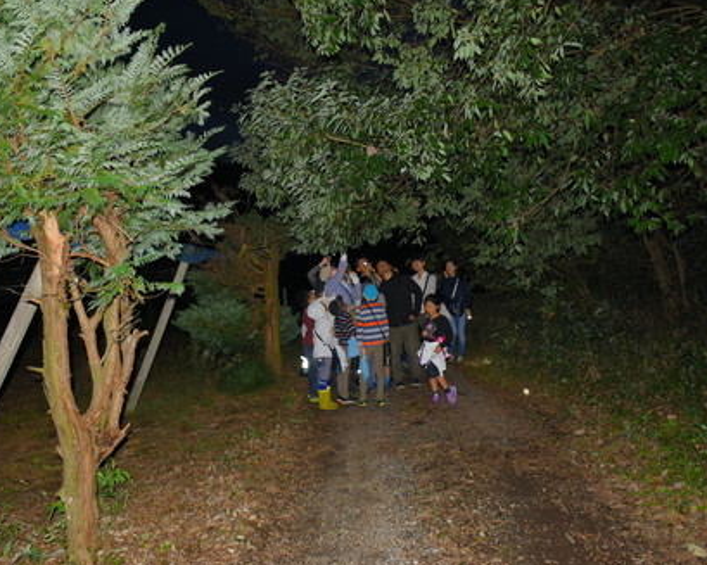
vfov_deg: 47.1
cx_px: 353
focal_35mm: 31
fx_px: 649
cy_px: 282
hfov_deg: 57.2
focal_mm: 18
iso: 640
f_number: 3.5
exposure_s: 1/60
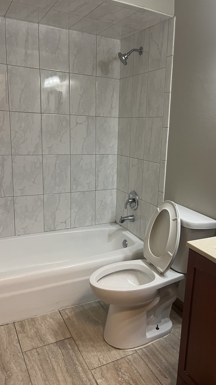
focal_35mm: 29
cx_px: 132
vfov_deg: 66.1
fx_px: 295
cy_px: 193
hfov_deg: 39.9
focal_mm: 5.1
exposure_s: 1/60
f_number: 1.6
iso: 100
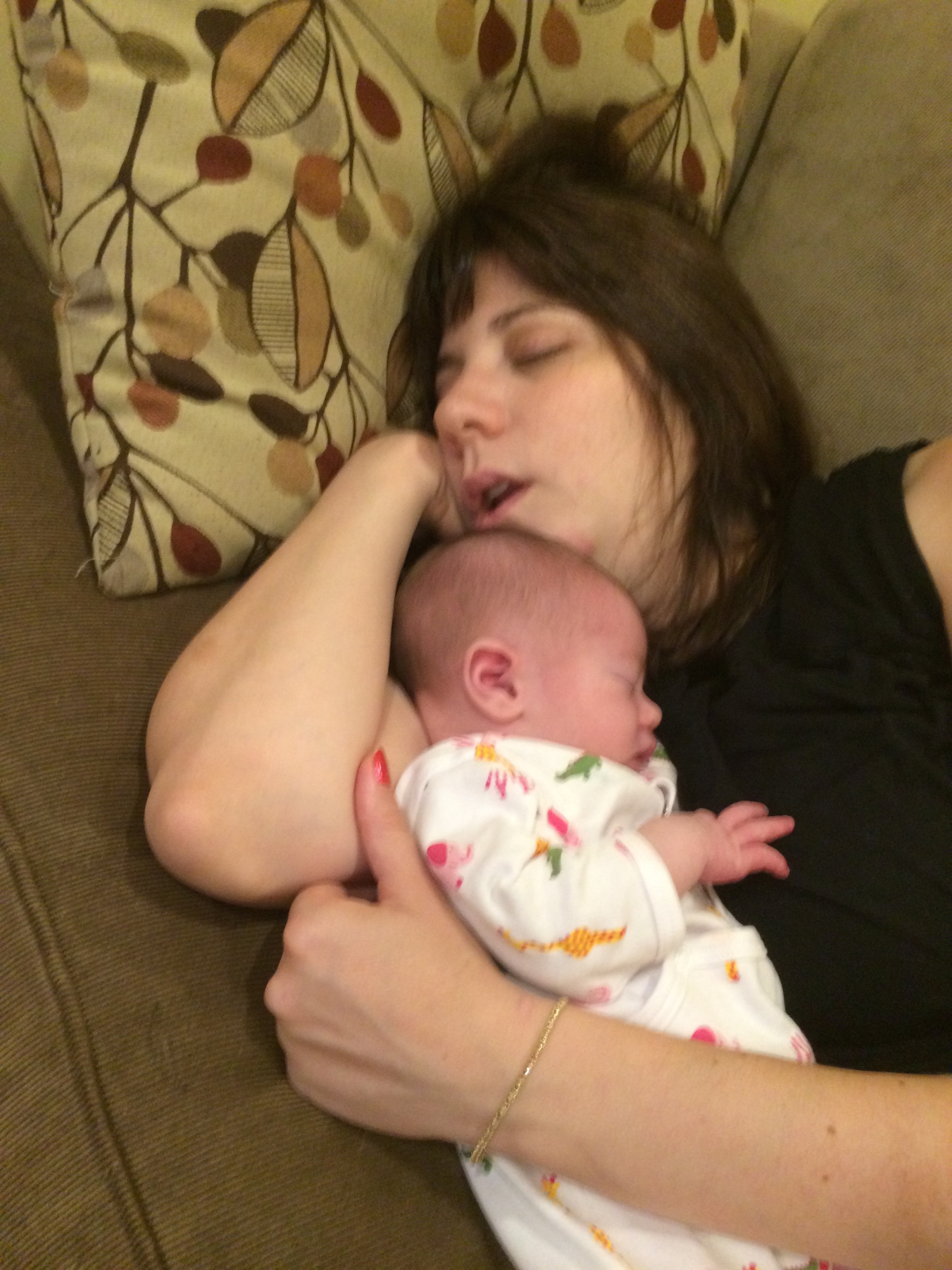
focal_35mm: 29
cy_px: 635
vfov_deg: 61.7
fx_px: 1063
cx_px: 476
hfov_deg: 48.2
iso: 400
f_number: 2.2
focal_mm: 4.15
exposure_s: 1/15
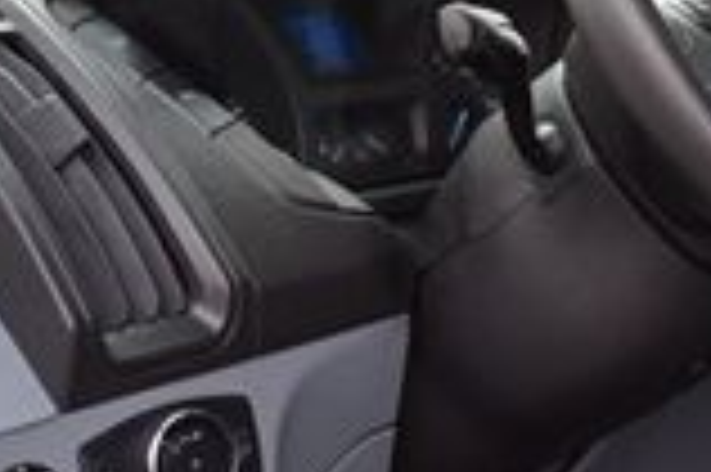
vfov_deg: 14.0
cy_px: 369
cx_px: 1022
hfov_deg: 18.9
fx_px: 1914
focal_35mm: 97
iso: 100
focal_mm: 16
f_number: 5
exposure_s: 1/80
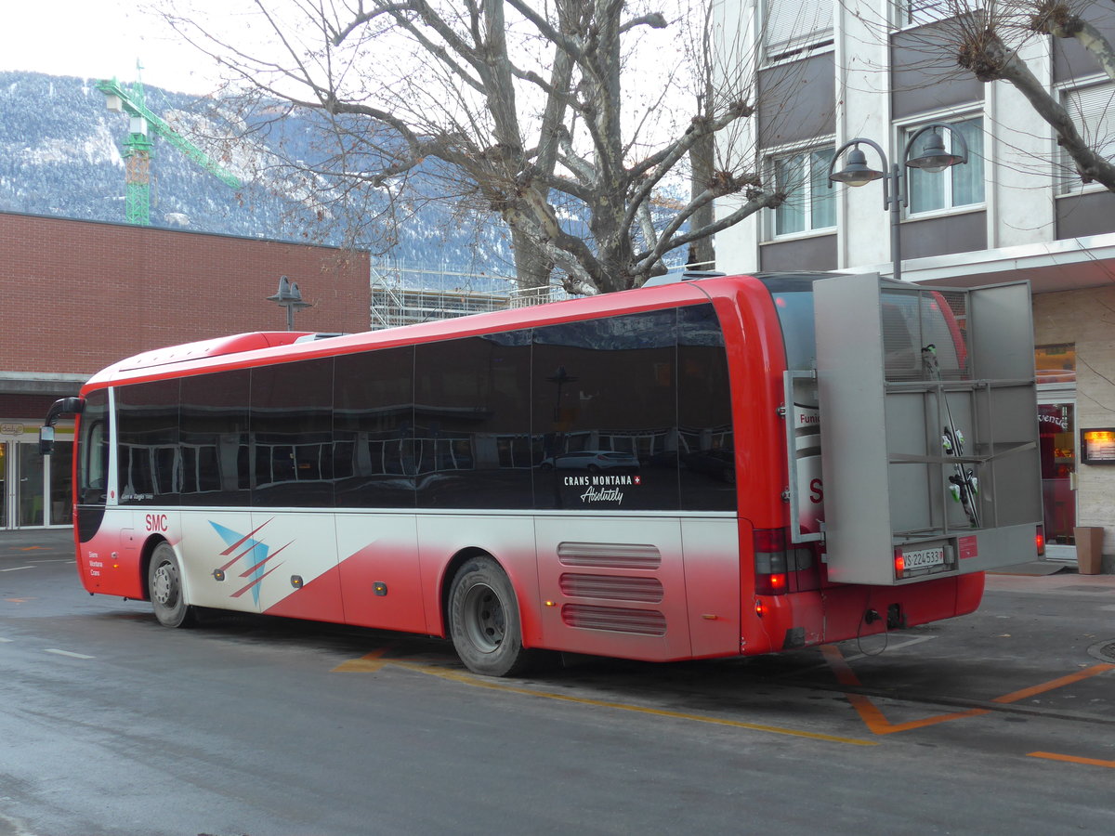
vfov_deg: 31.5
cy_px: 418
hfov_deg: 41.2
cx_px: 558
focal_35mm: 46
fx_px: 1482
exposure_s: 1/60
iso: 125
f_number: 3
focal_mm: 9.5
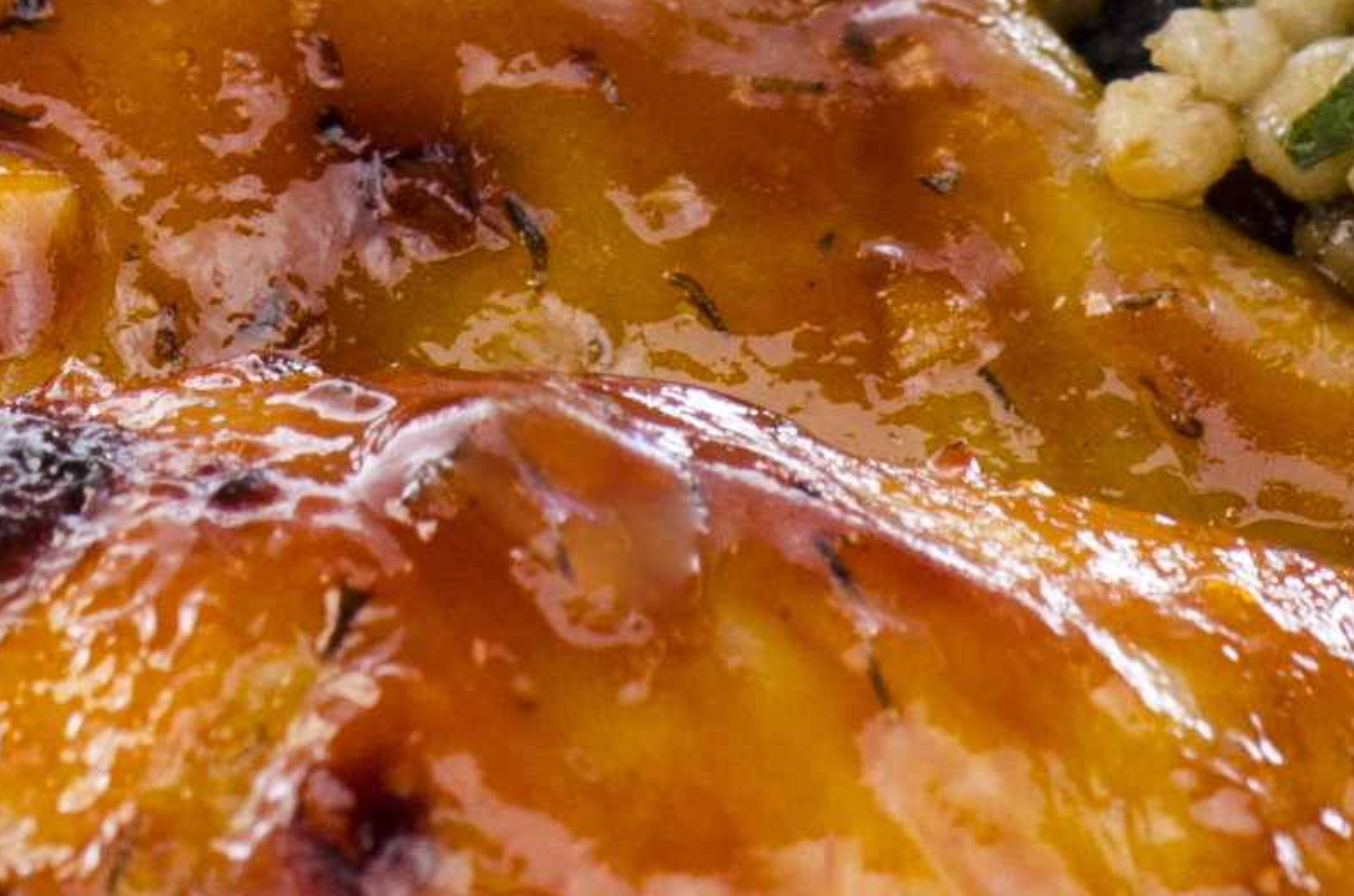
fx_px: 29839
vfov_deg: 1.7
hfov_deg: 2.6
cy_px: 814
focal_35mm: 795
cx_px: -423
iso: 160
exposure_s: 1/80
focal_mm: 85
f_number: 8.5
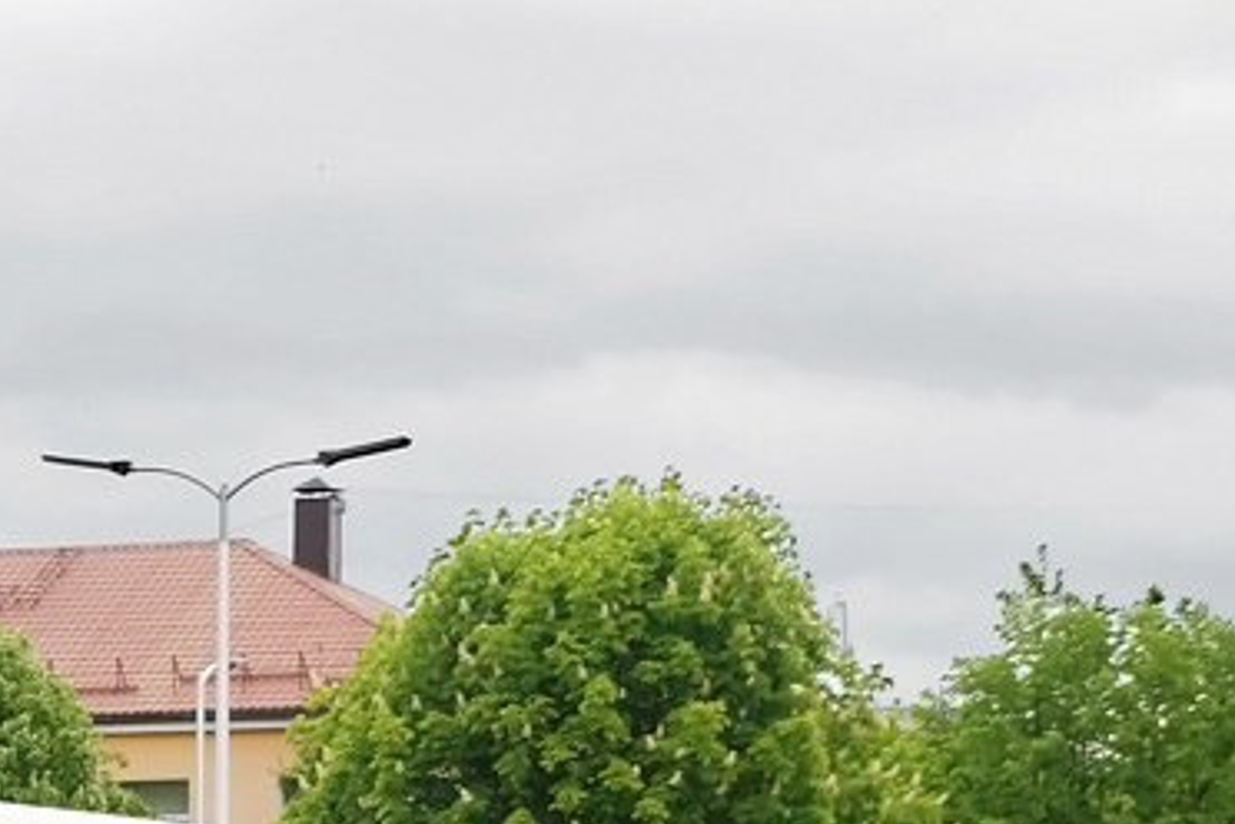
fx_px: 4974
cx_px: -432
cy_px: 900
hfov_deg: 13.6
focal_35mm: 145
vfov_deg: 9.4
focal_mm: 30
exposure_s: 1/640
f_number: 5.6
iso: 400
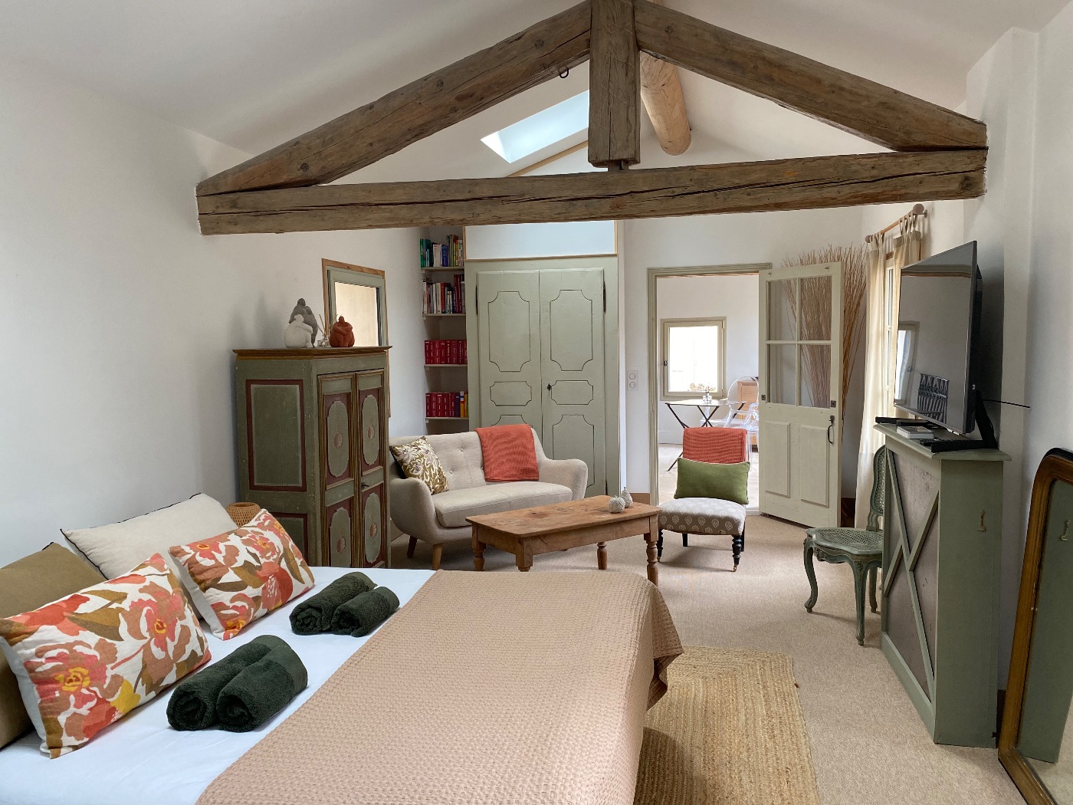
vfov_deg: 53.1
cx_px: 536
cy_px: 402
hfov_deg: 67.3
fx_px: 806
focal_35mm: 26
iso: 125
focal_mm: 4.25
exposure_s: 1/113
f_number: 1.8
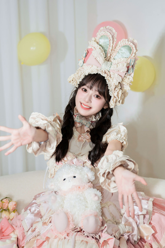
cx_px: 82
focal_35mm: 99
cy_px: 124
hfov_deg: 13.8
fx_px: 681
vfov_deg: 20.6
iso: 800
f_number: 2.8
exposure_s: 1/250
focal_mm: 99
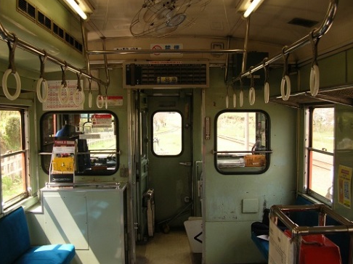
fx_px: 367
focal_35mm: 36
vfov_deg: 39.6
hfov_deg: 51.4
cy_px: 130
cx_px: 173
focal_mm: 5.8
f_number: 2.8
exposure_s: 1/120
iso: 50
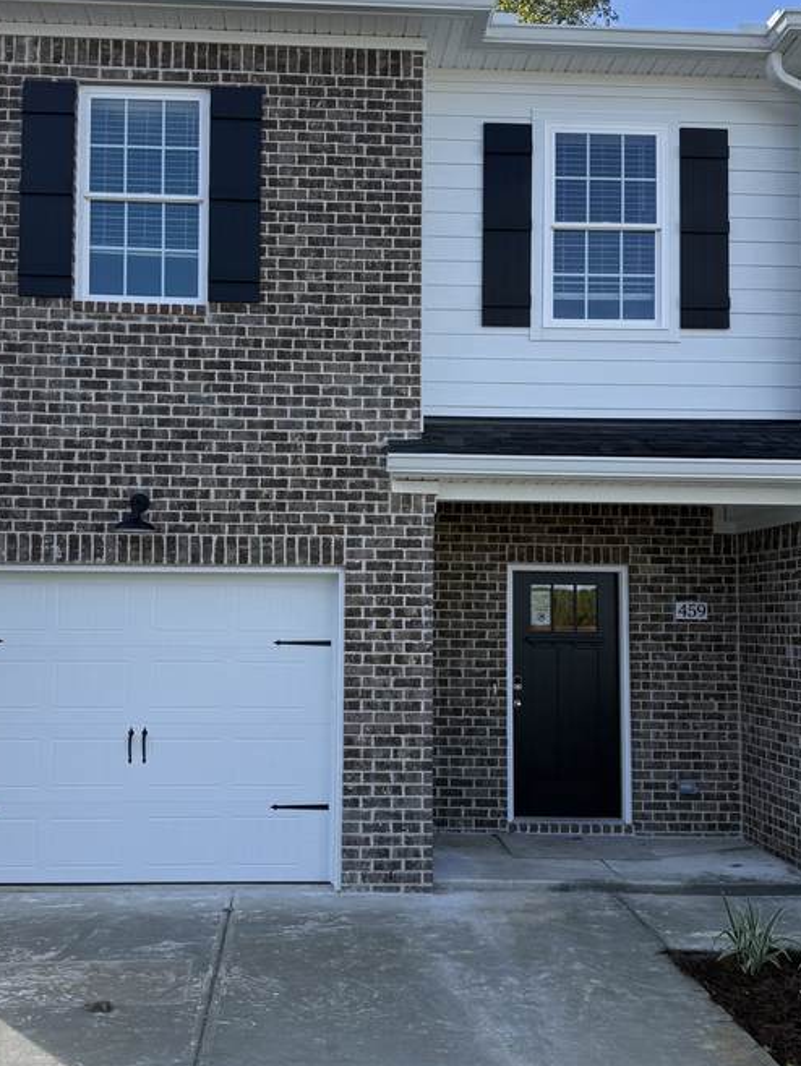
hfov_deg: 40.7
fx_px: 1079
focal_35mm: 35
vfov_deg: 52.6
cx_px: 357
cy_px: 535
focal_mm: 6.76
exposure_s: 1/2703
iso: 100
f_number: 1.78
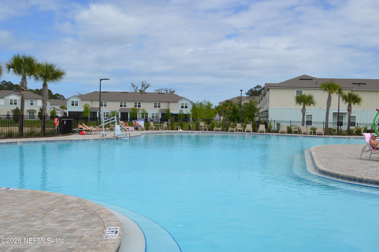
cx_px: 190
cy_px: 126
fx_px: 347
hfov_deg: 57.3
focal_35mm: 33
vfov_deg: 39.9
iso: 100
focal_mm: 22
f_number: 9
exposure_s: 1/320
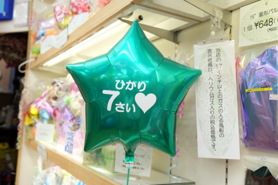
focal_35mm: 35
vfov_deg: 37.9
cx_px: 139
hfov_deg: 54.4
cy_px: 92
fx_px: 270
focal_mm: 23.3
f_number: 3.2
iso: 500
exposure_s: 1/60
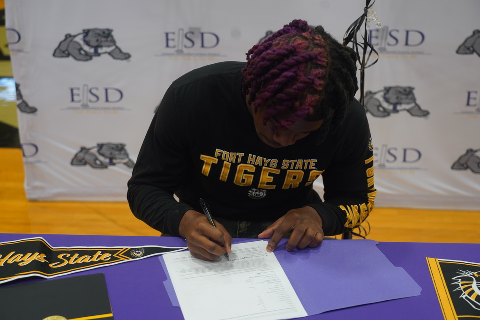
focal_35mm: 56
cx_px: 240
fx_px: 747
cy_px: 160
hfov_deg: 35.6
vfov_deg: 24.2
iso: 1250
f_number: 4
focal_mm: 56
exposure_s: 1/160
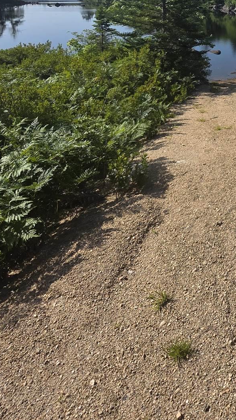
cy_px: 55
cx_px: 256
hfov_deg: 33.2
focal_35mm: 31
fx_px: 345
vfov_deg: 55.6
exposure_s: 1/2851
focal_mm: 2.2
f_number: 1.9
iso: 40
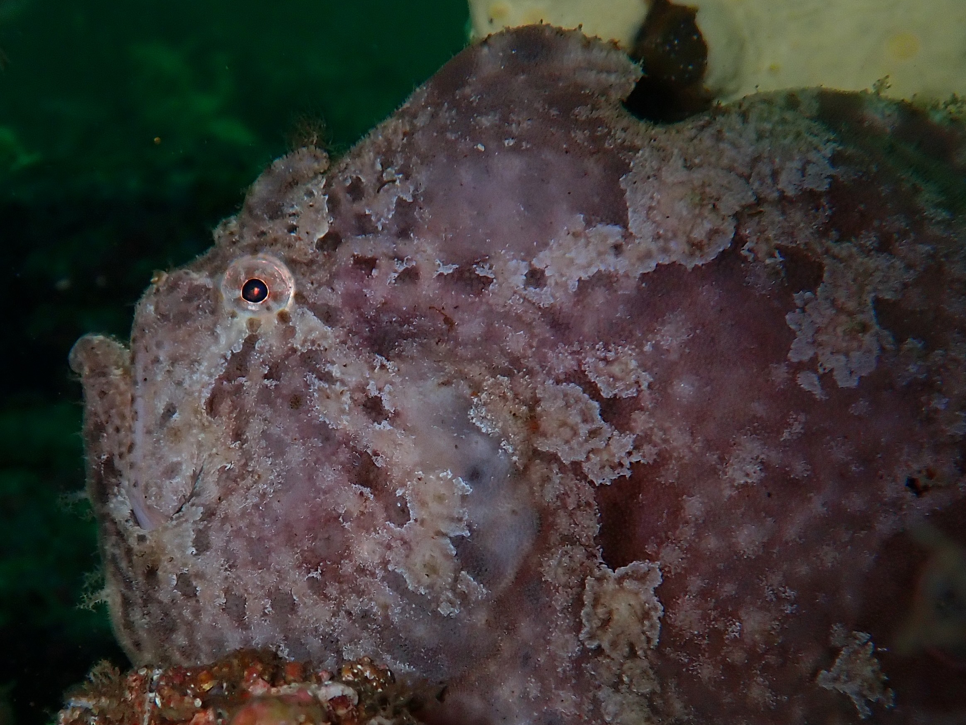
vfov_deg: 26.4
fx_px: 1535
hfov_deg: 34.8
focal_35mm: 55
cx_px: 372
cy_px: 482
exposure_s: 1/60
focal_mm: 5.79
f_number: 3.2
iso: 200
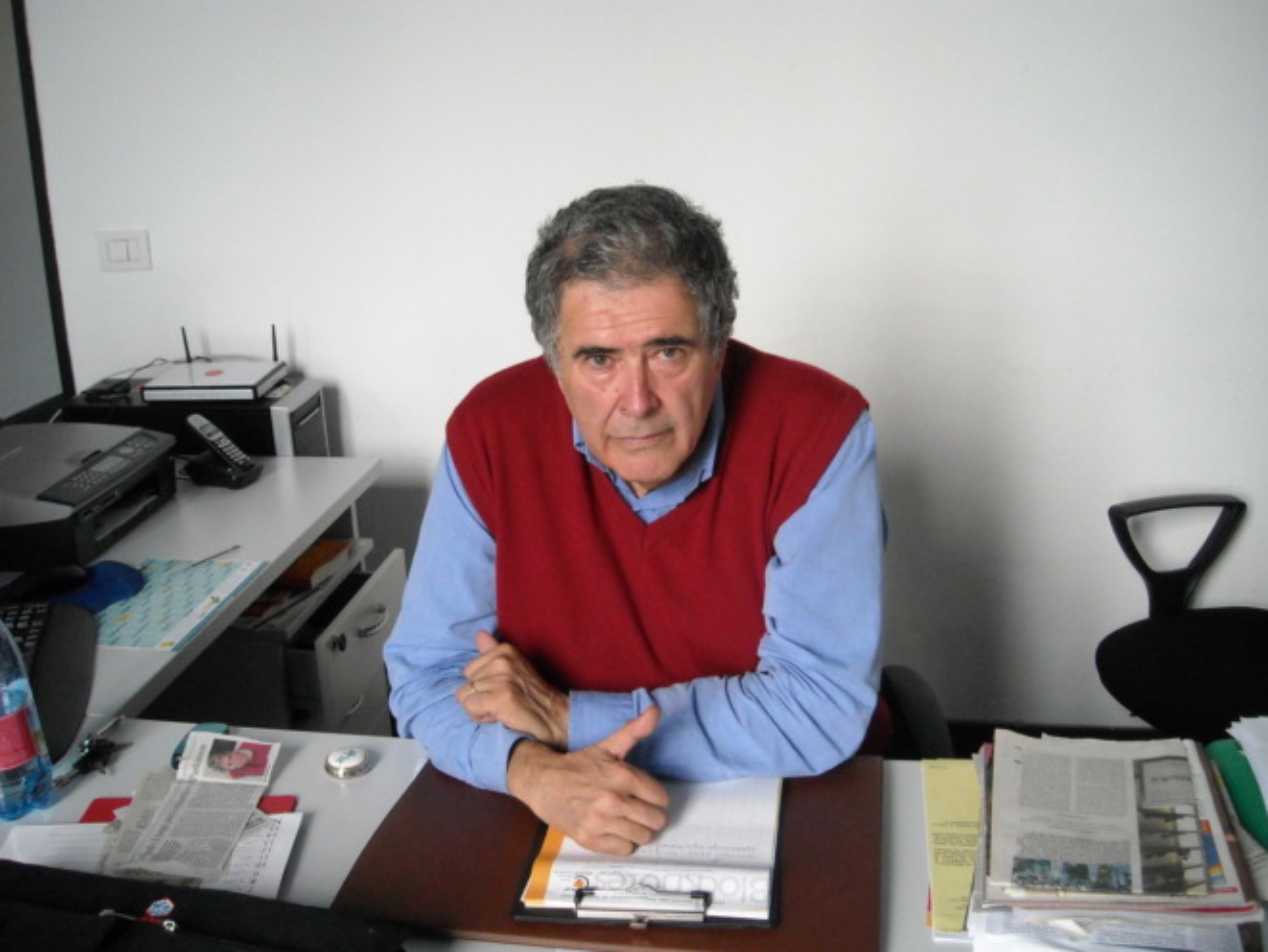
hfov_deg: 51.3
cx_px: 620
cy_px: 466
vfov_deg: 39.7
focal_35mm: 36
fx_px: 1319
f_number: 2.8
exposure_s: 1/148
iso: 282
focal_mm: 5.7
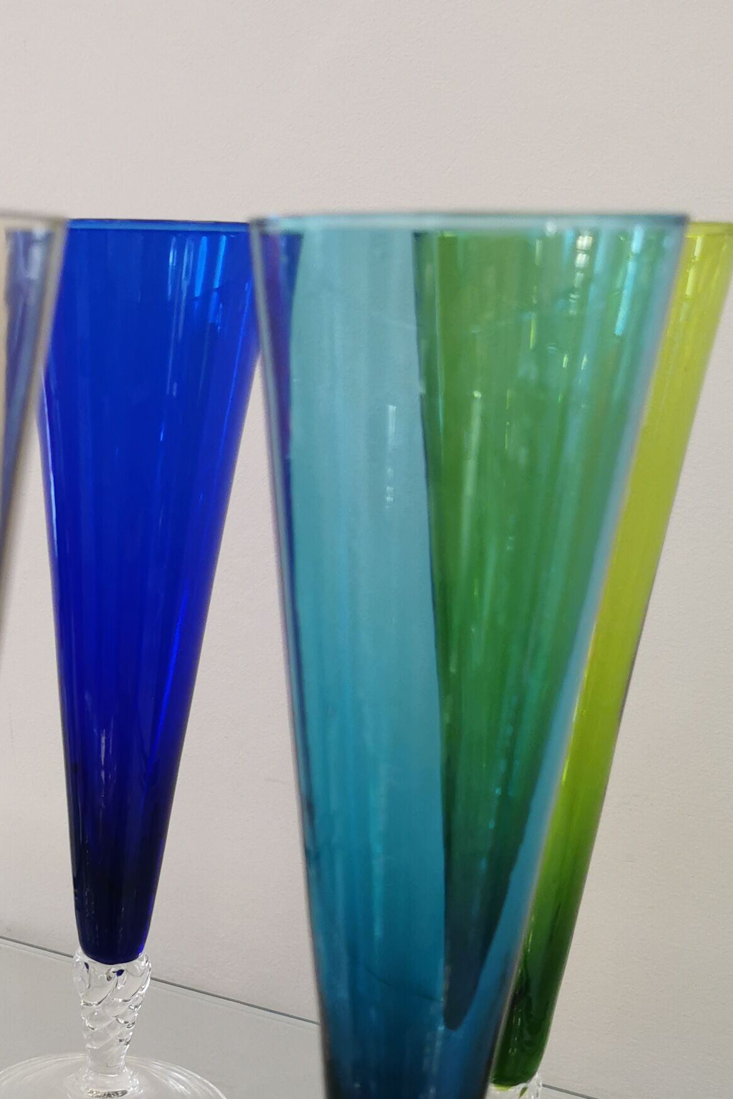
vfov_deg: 33.5
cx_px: -16
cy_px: 781
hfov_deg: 22.1
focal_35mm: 59
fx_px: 1801
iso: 125
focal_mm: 5.58
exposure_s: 1/100
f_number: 1.8
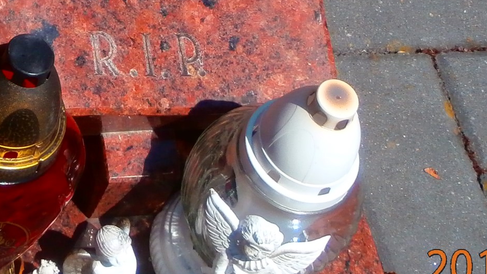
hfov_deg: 12.9
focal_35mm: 164
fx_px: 2118
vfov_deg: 7.2
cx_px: -22
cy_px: -196
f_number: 4.2
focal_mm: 8.29
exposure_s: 1/800
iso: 100
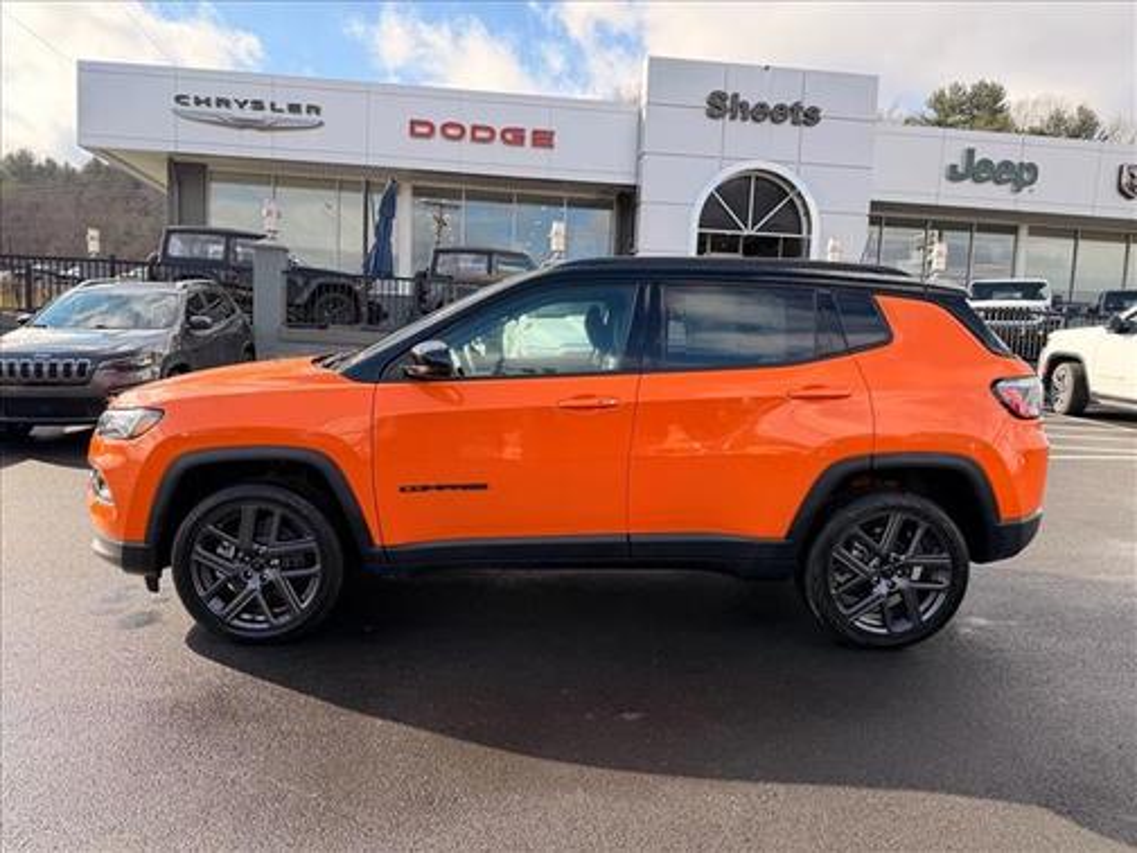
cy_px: 426
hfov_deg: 71.6
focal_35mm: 24
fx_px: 788
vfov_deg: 56.8
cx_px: 568
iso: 80
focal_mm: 6.76
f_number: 1.78
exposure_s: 1/1005
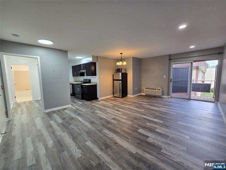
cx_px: 113
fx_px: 85
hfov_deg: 106.2
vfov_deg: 89.9
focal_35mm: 13
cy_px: 85
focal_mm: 2.2
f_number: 2.2
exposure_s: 1/60
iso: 80
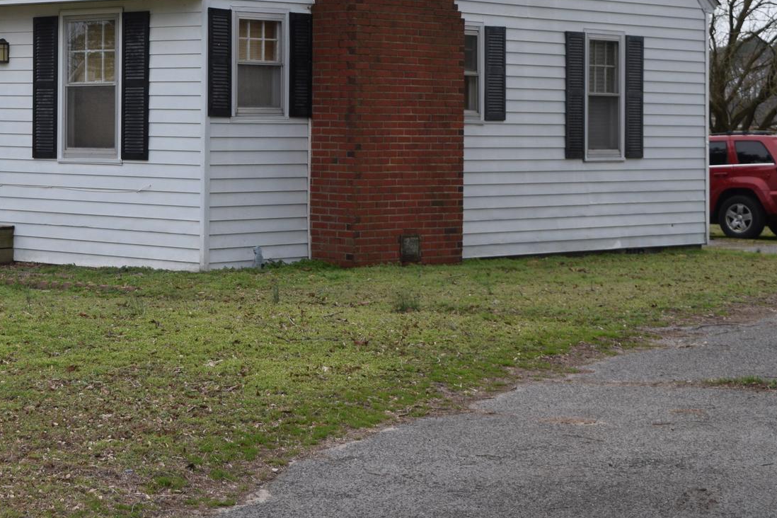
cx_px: 97
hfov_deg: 20.5
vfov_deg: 13.8
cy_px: 54
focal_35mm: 98
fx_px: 2114
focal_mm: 35
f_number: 8
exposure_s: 1/250
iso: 250
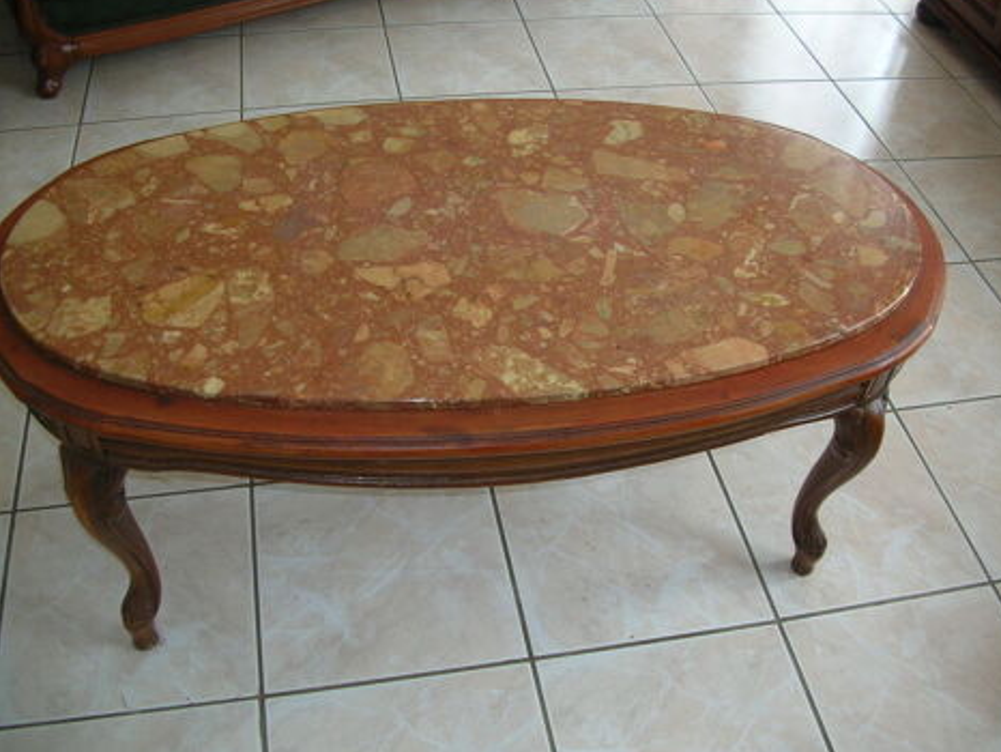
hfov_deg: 51.3
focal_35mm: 36
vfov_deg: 39.7
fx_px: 1042
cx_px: 513
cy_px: 371
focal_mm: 5.8
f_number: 2.8
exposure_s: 1/30
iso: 50
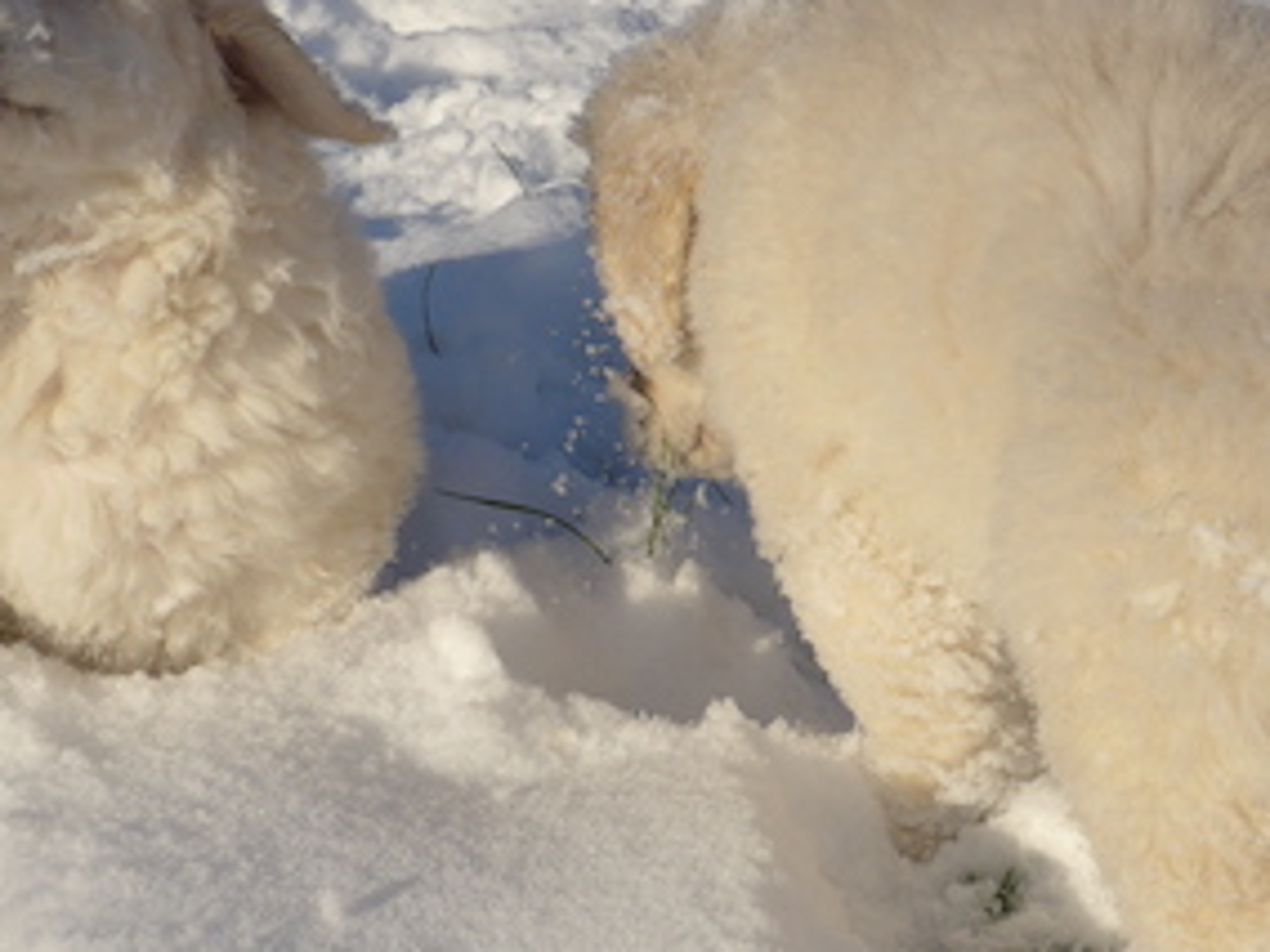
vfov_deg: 13.2
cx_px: 590
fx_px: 4109
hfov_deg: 17.6
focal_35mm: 112
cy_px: 590
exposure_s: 1/640
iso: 100
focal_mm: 11.3
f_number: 7.1
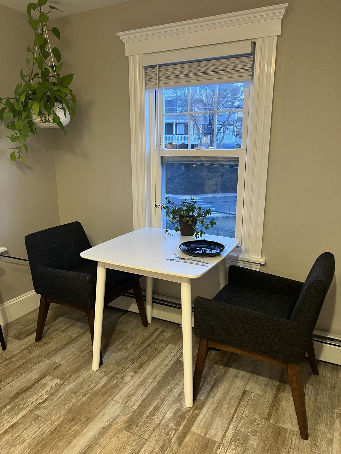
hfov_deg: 53.1
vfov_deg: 67.3
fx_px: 341
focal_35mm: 26
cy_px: 227
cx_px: 170
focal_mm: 5.7
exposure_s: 1/60
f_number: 1.5
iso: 500
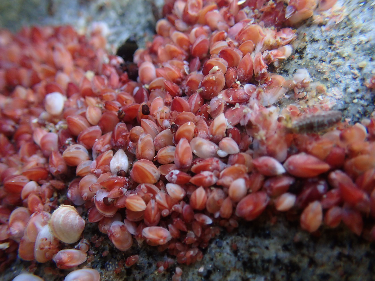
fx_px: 325
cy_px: 140
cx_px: 188
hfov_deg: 60.0
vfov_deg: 46.8
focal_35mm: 30
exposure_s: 1/125
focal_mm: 5.5
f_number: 2.3
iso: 250
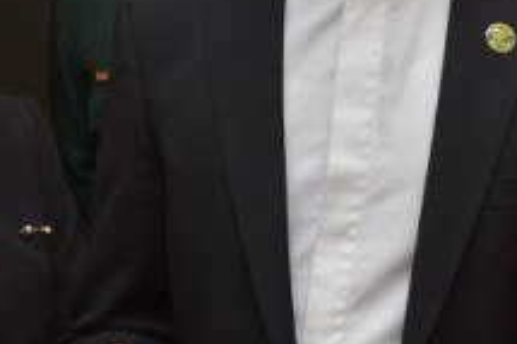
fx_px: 2463
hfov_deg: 12.0
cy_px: 63
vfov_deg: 8.0
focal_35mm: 172
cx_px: 190
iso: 200
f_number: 8
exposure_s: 1/200
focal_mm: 35
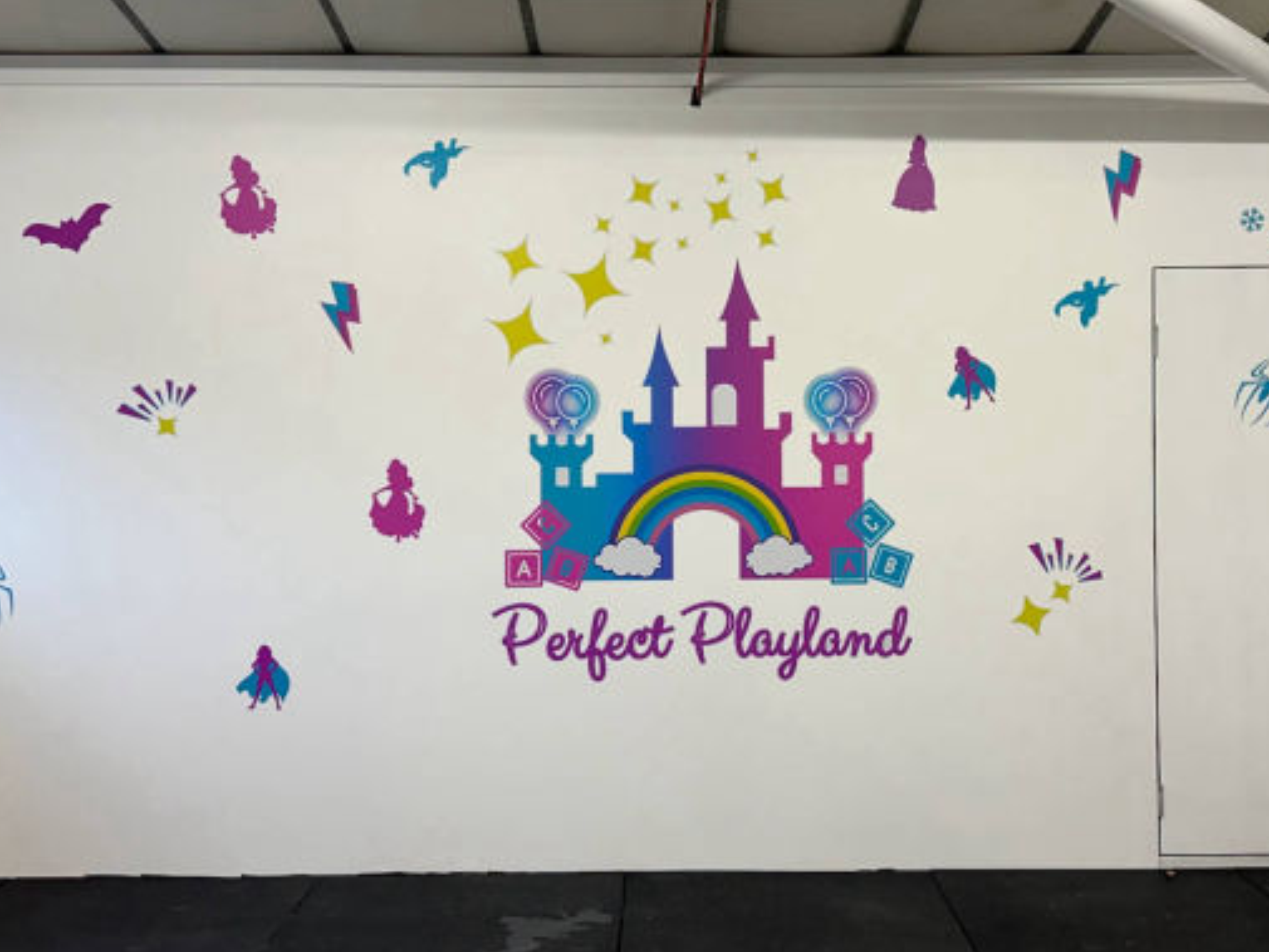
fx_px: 1393
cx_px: 704
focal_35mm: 38
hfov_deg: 48.9
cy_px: 445
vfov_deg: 37.7
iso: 125
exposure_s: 1/100
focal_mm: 6.86
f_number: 1.78
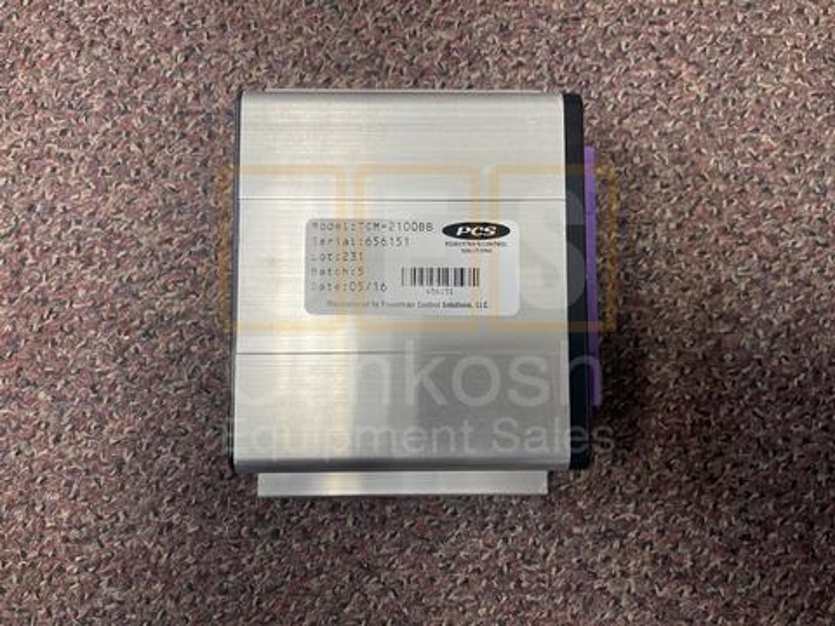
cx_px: 418
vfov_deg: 54.9
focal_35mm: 25
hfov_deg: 69.4
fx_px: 603
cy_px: 313
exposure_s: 1/120
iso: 125
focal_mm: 5.1
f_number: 1.6
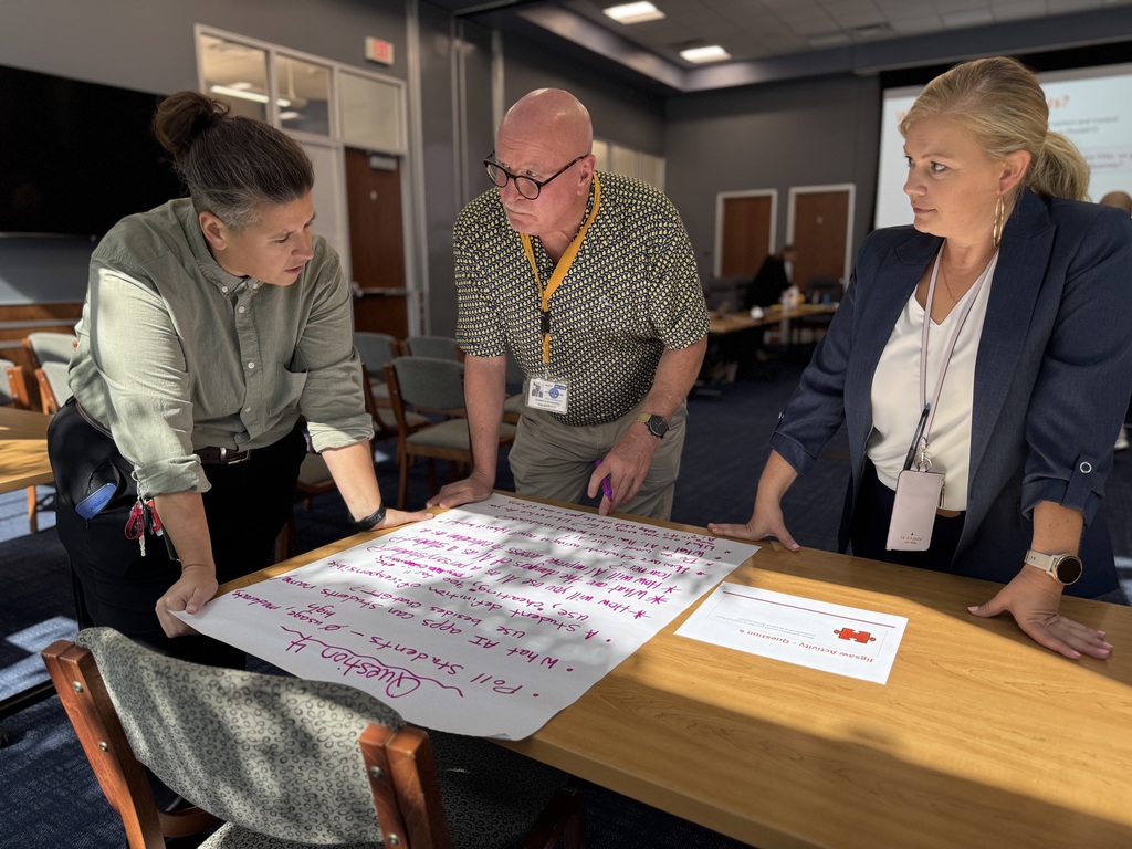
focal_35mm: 24
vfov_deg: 56.8
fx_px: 785
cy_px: 424
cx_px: 566
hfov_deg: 71.6
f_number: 1.78
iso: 125
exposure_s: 1/121
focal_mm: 6.76
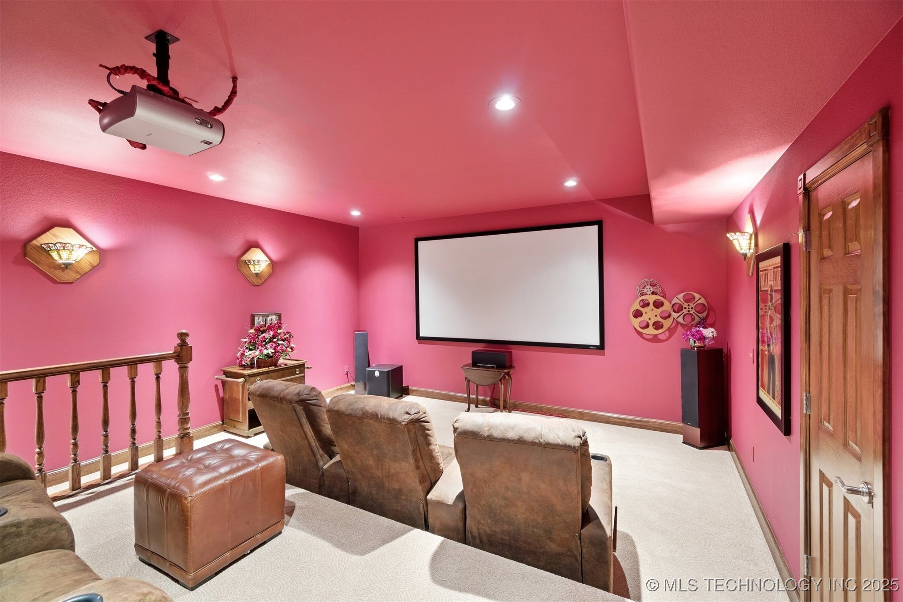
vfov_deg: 77.3
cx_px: 452
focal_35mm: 15
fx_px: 376
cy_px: 301
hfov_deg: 100.4
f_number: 6.3
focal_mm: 10
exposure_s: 1/2
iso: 200
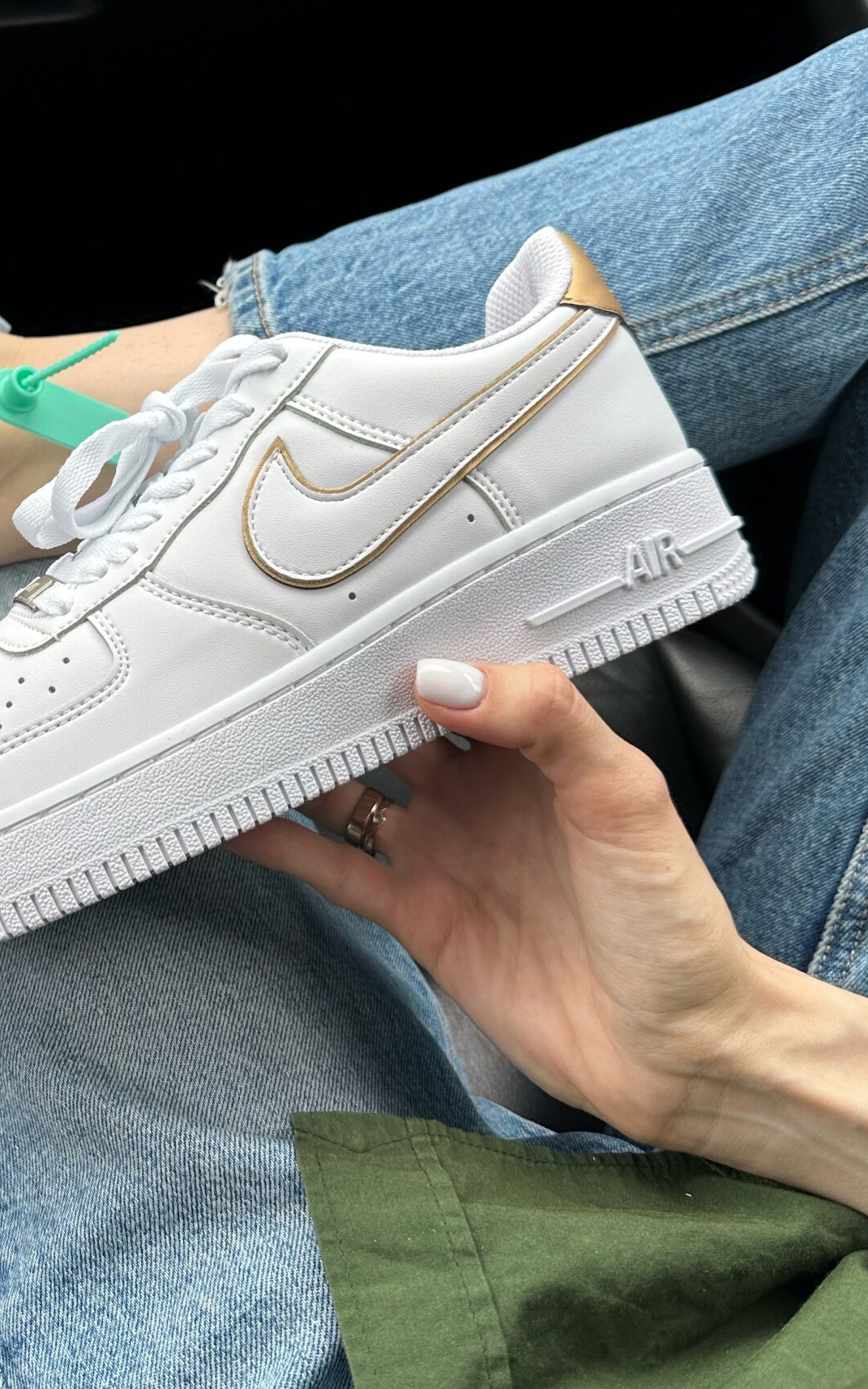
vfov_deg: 51.1
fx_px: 1439
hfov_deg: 32.2
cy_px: 540
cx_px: 113
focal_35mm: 38
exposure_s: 1/773
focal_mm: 6.86
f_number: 1.78
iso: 80
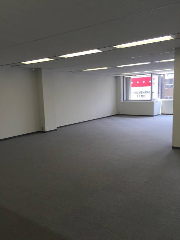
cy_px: 120
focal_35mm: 29
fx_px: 201
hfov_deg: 48.2
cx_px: 90
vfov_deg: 61.7
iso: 32
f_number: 2.2
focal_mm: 4.15
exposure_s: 1/120
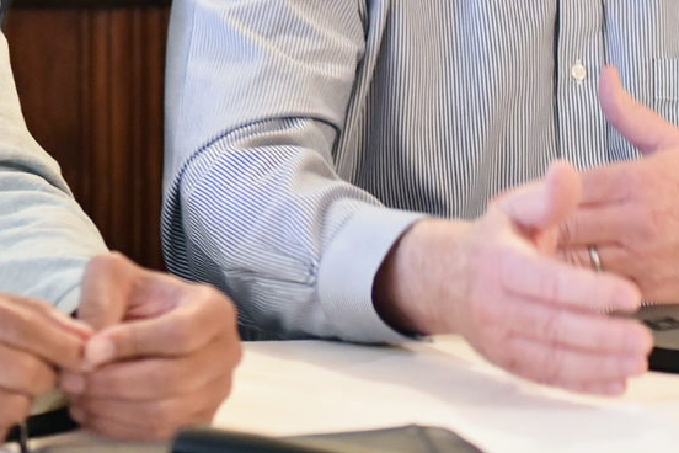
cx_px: 133
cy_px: -155
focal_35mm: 250
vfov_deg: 5.5
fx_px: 4715
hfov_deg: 8.2
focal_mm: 92
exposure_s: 1/40
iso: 8000
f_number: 3.2
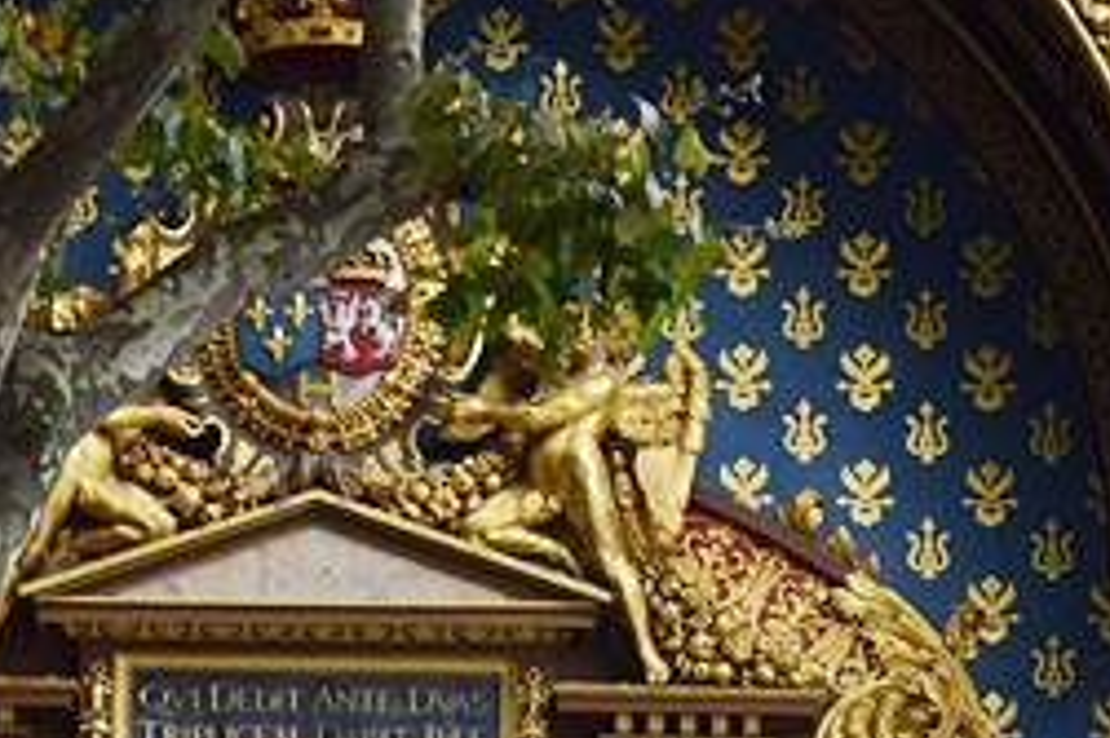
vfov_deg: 4.5
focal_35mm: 306
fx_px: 9428
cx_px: 239
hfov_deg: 6.7
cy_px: 904
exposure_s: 1/200
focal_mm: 50
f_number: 7.1
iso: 100
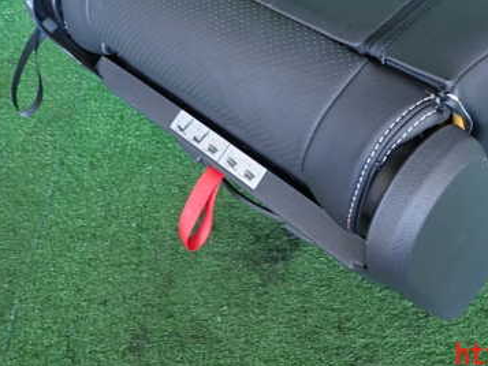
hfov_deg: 43.6
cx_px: 354
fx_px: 592
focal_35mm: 42
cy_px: 66
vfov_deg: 33.2
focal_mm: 4.5
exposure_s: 1/30
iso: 200
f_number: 2
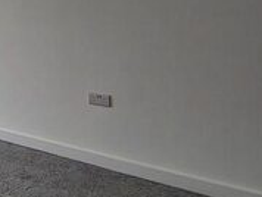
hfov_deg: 28.7
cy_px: 5
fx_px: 387
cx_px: -99
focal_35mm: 51
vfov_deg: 27.2
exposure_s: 1/50
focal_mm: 1.74
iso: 64
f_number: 2.2
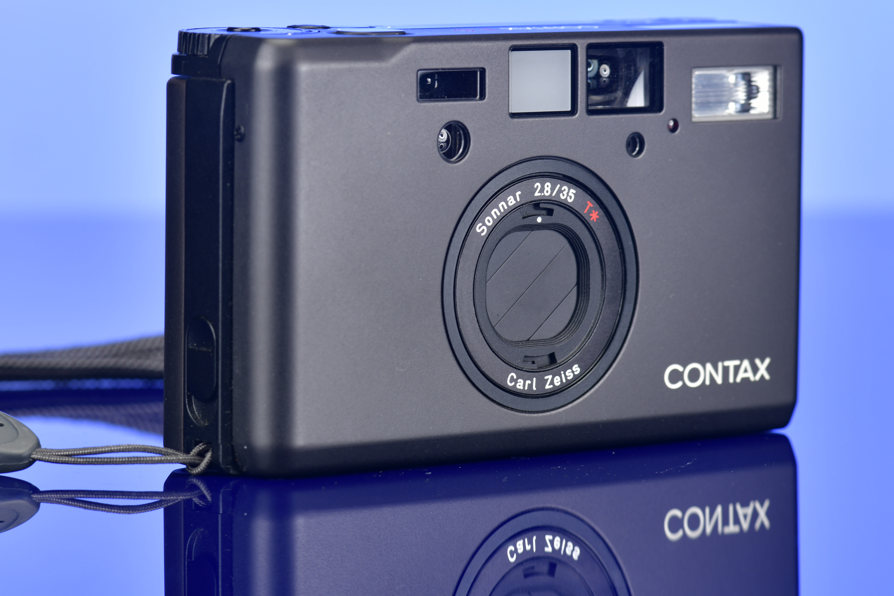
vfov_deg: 8.8
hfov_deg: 13.2
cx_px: 339
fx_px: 3874
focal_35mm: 156
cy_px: 201
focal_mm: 105
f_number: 10
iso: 100
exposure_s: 1/160
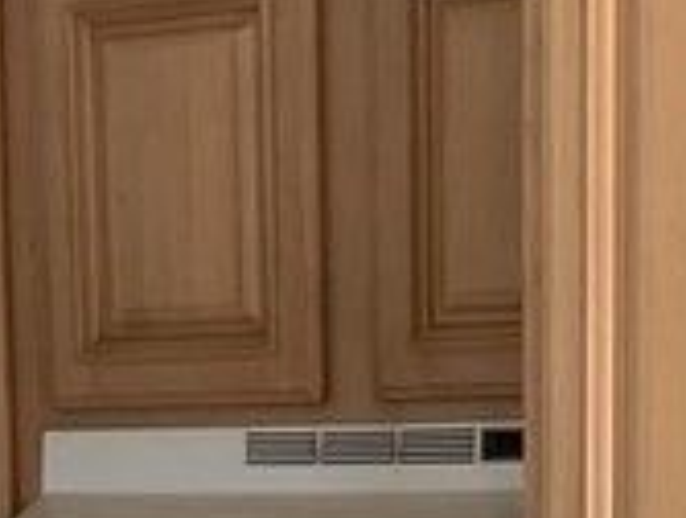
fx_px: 3158
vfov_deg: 8.8
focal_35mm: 159
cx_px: 538
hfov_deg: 12.4
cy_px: 1098
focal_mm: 4.25
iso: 100
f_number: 1.8
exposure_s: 1/78
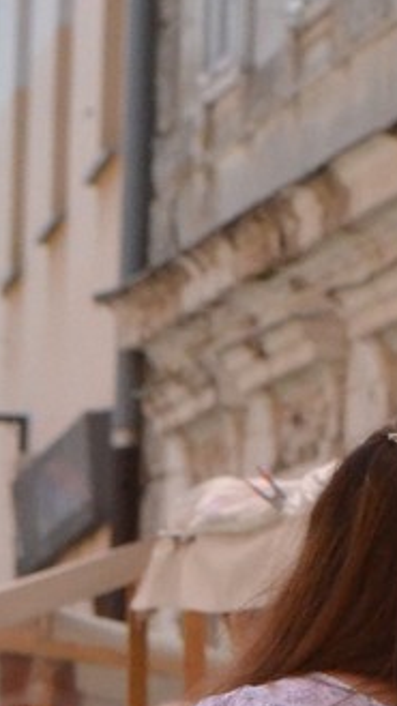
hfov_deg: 2.1
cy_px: 1253
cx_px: -399
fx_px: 10801
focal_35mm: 577
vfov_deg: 3.7
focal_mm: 70
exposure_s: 1/4000
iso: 1600
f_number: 6.3
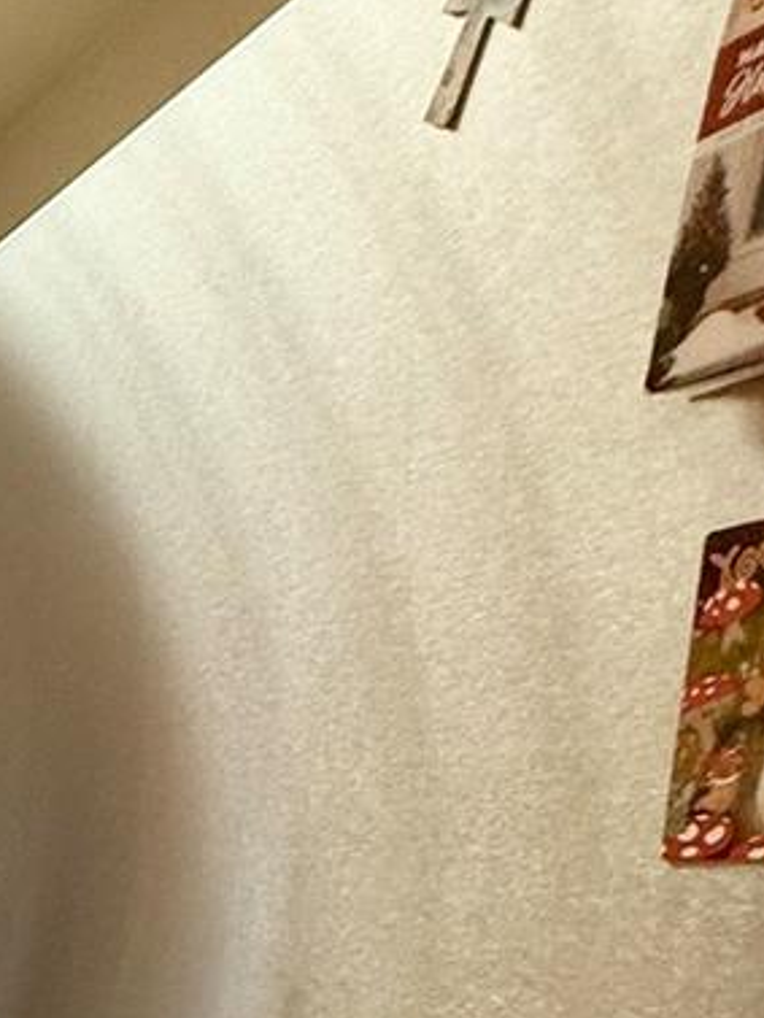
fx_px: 1676
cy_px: 1223
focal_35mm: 57
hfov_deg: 18.8
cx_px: -661
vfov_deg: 29.1
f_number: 2.2
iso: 400
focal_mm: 2.22
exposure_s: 1/60
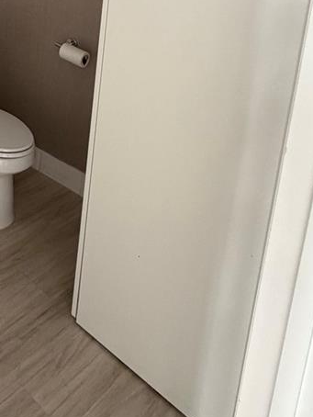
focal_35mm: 37
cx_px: -72
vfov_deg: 44.2
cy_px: 18
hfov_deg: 31.7
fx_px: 446
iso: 500
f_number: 2.2
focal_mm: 2.22
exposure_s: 1/60
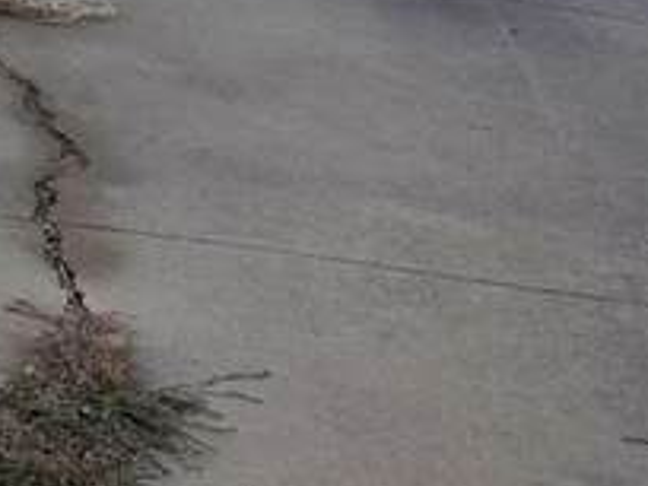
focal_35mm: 144
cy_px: -658
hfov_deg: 10.7
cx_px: -1134
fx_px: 2696
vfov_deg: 9.3
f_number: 1.7
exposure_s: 1/3474
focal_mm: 6.3
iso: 80
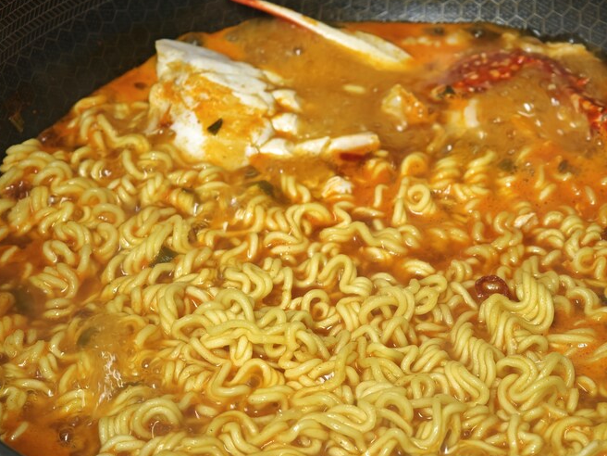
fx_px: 1683
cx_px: 388
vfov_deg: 15.4
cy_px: 256
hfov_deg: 20.4
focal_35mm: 96
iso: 320
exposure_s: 1/94.3
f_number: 1.8
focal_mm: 11.5
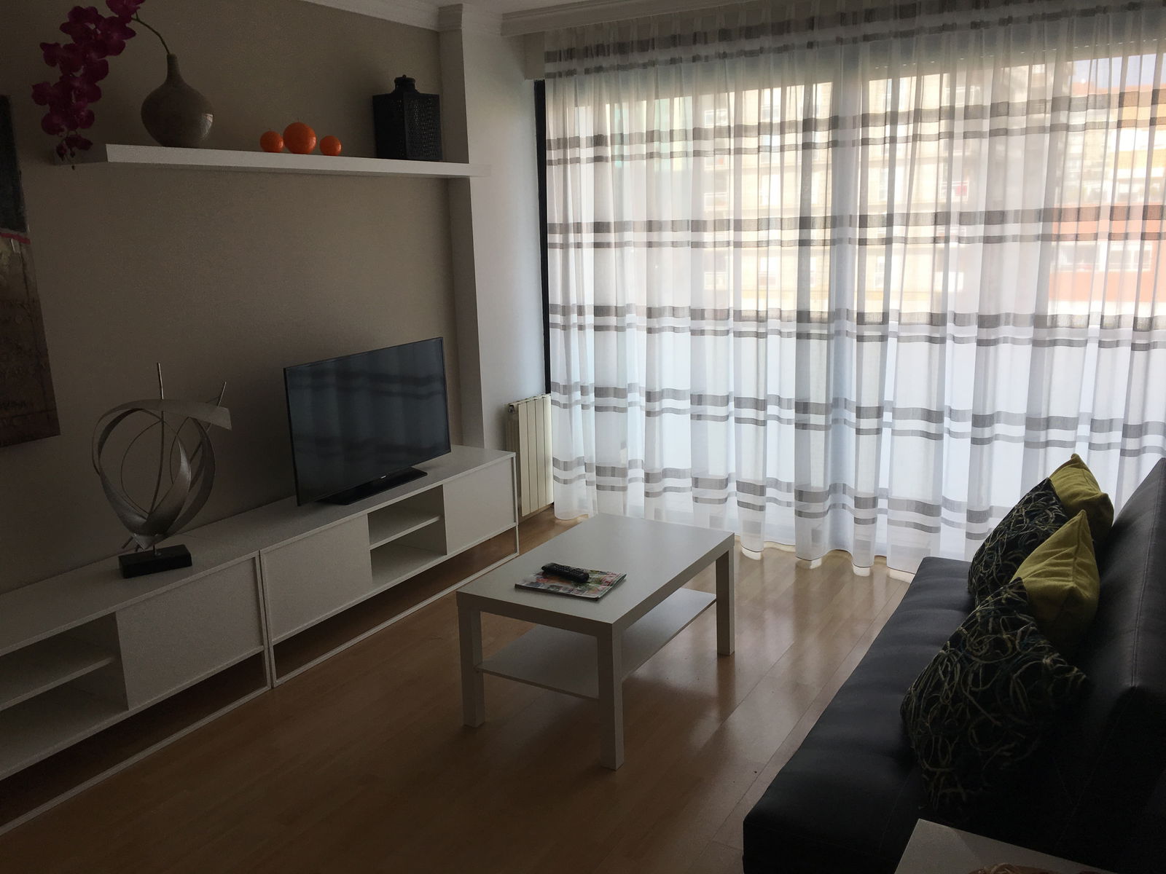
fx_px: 977
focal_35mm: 29
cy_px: 437
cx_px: 583
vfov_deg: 48.2
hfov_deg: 61.7
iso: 25
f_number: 2.2
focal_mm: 4.15
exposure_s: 1/286
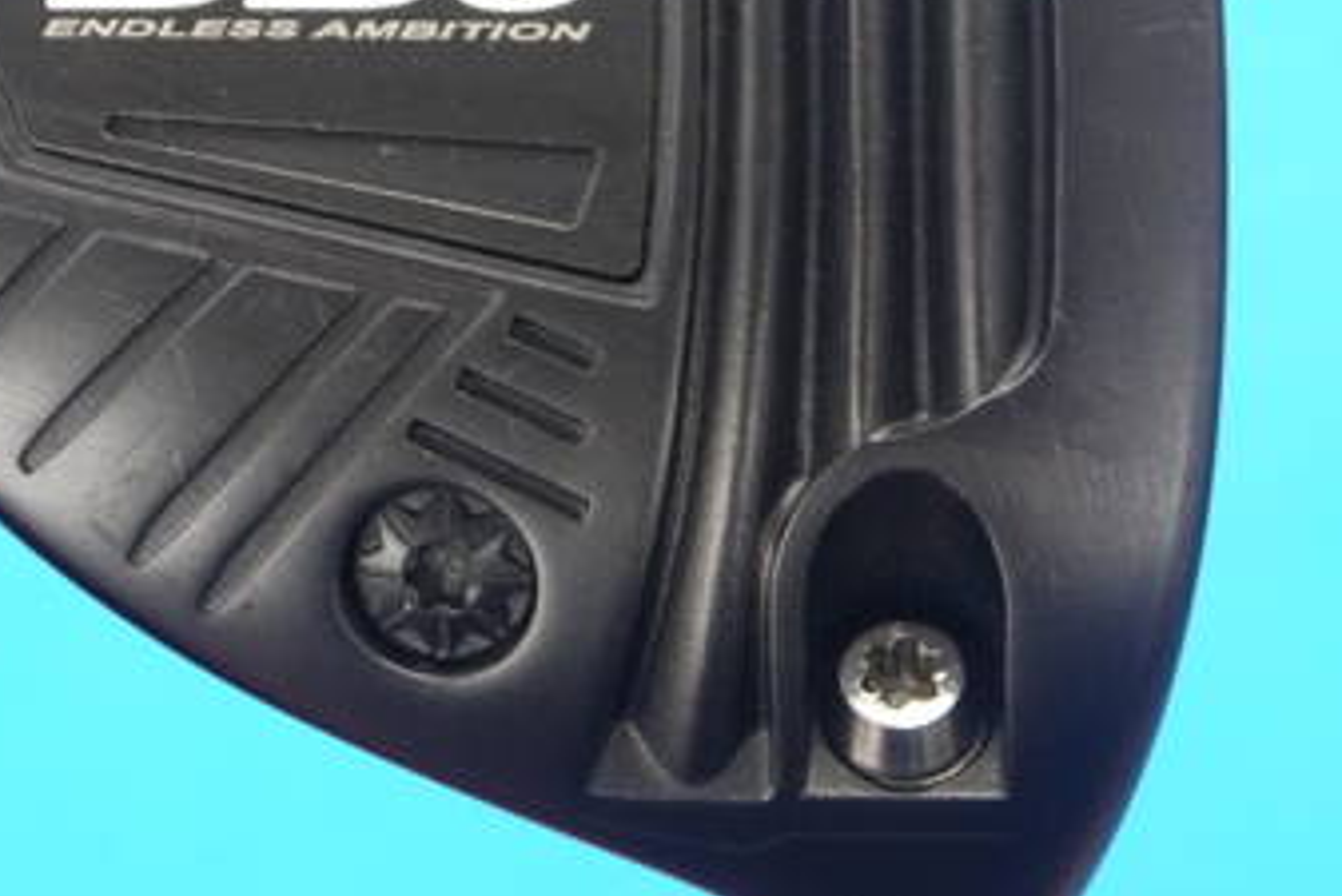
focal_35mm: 146
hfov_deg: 14.1
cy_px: 195
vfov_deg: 9.4
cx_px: 641
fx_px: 5445
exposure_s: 1/50
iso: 800
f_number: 5.4
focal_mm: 37
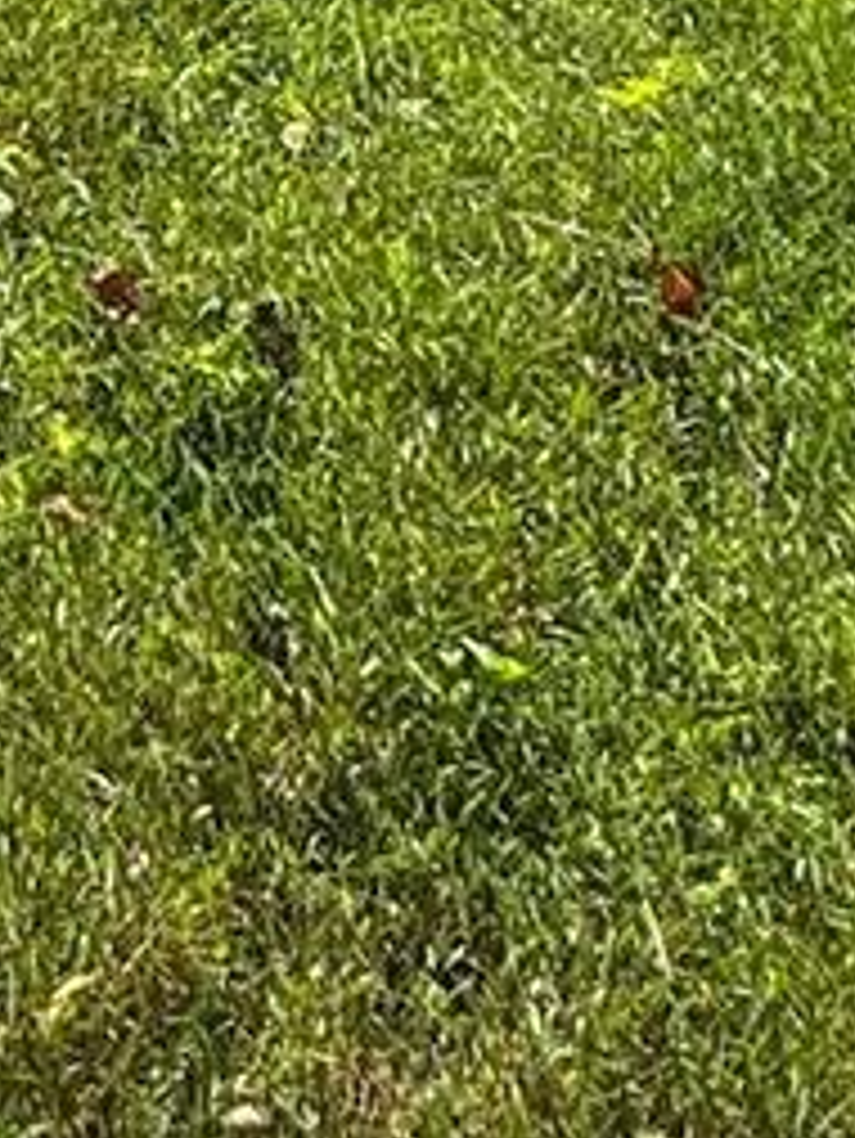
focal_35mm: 85
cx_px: -796
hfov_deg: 14.7
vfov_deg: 17.3
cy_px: -1075
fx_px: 2797
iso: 50
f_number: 2.2
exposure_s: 1/1672
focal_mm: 2.22
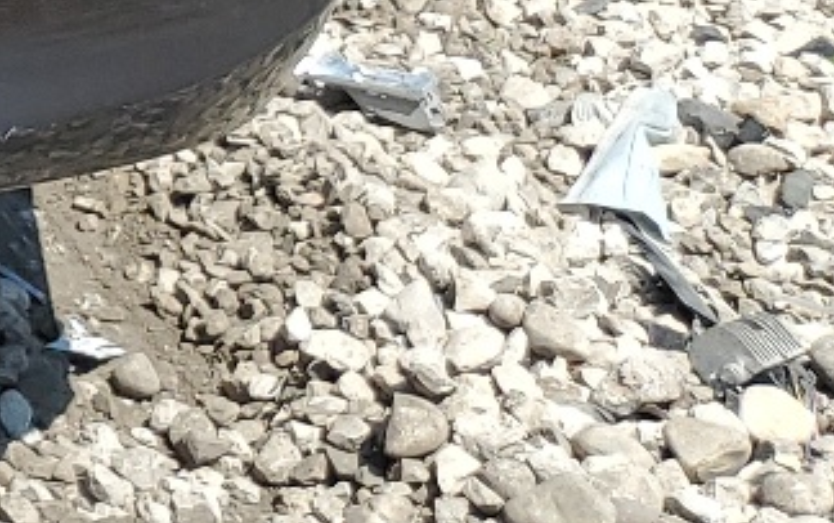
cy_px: -706
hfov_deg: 12.3
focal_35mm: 136
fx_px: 3093
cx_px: -1143
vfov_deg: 8.8
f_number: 1.5
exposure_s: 1/2500
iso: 50
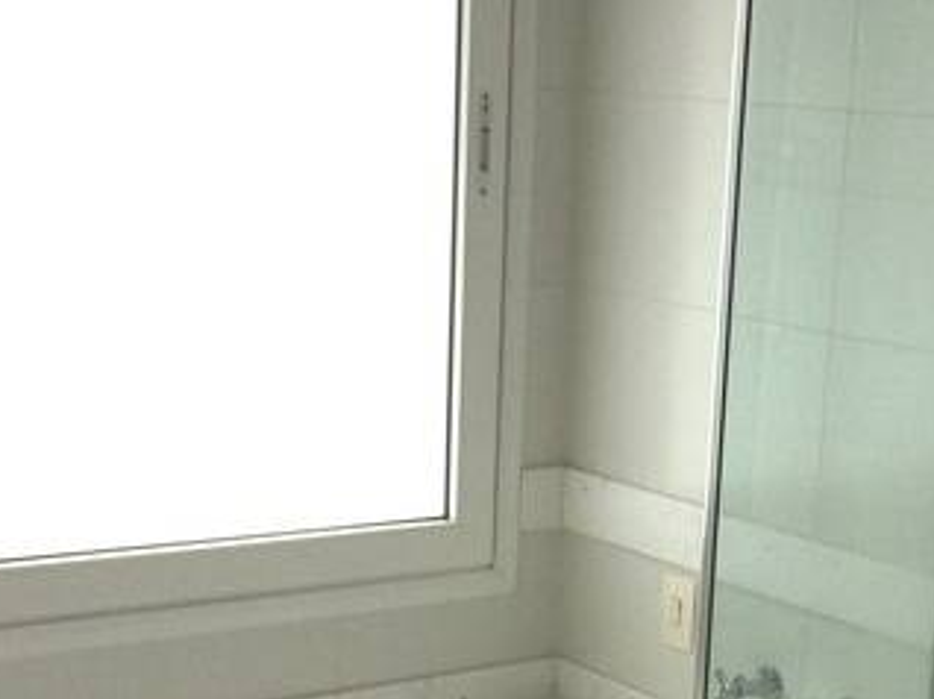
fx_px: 1968
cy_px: 667
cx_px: 705
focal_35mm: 73
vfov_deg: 19.7
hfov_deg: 26.3
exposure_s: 1/631
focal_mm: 4.15
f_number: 2.2
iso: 32
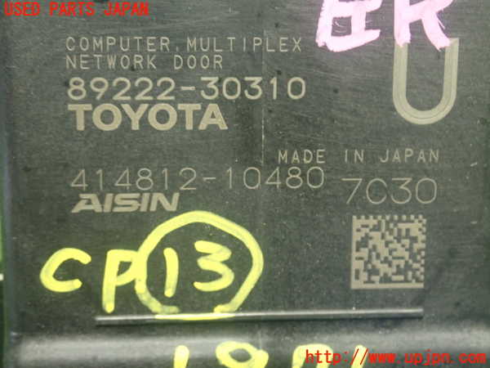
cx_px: 245
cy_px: 184
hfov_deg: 29.0
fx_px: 948
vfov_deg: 21.9
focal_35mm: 67
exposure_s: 1/20
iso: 800
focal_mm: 11.88
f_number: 3.8
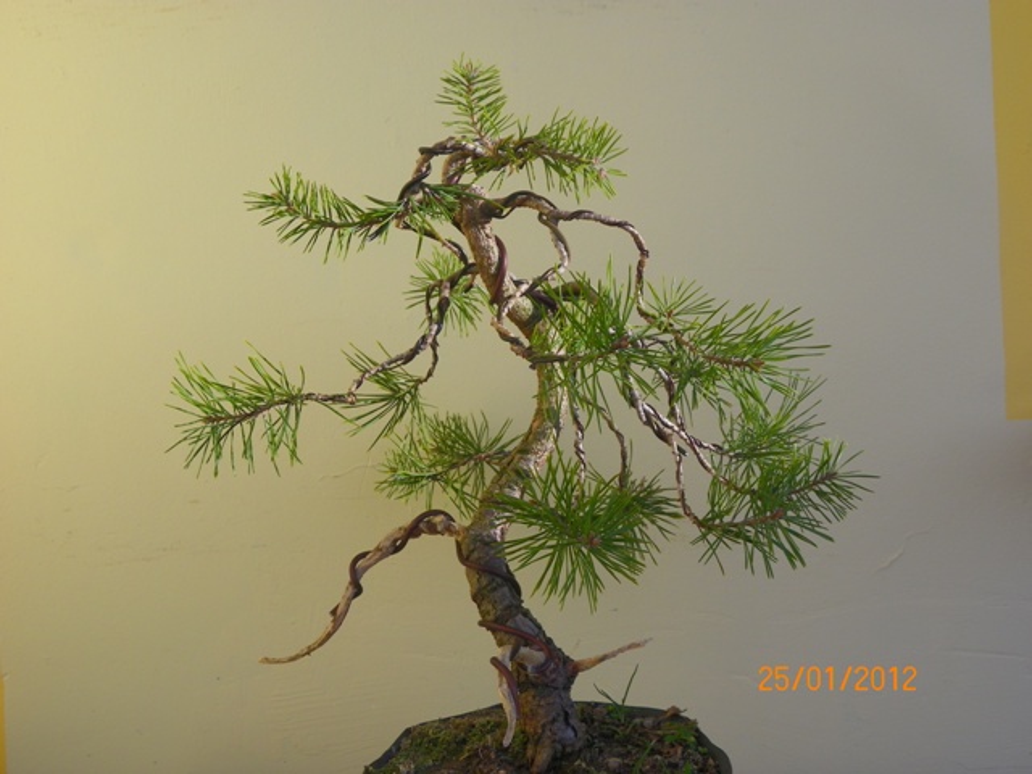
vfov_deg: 40.7
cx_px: 516
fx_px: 1043
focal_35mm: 35
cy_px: 387
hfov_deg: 52.6
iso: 64
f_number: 4.5
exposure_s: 1/320
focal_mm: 6.2
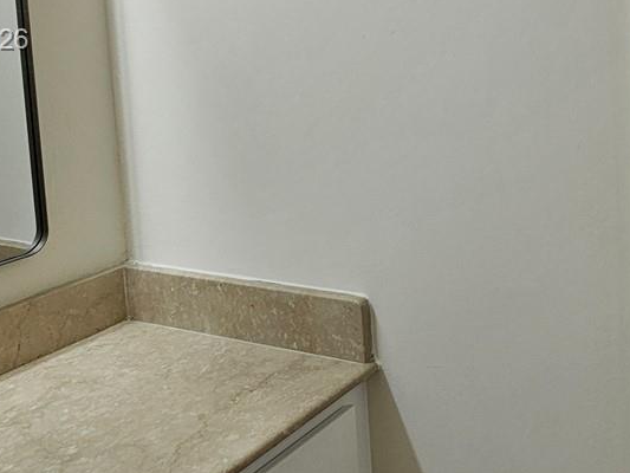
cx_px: 606
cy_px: 41
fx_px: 710
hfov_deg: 42.4
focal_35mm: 39
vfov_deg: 34.6
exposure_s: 1/60
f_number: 2.2
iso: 50
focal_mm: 2.2
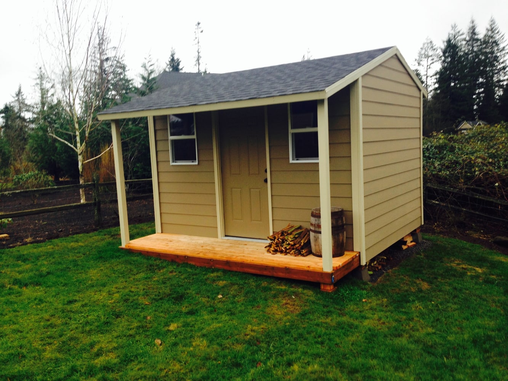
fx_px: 484
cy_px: 190
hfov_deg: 55.3
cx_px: 254
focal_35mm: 33
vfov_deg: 43.0
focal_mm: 4.12
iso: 50
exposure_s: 1/24
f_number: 2.4
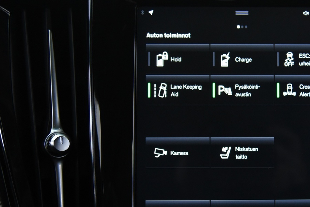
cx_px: 245
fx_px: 585
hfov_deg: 29.0
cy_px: 143
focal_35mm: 68
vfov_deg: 19.9
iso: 4000
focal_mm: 38
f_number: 4
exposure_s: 1/40
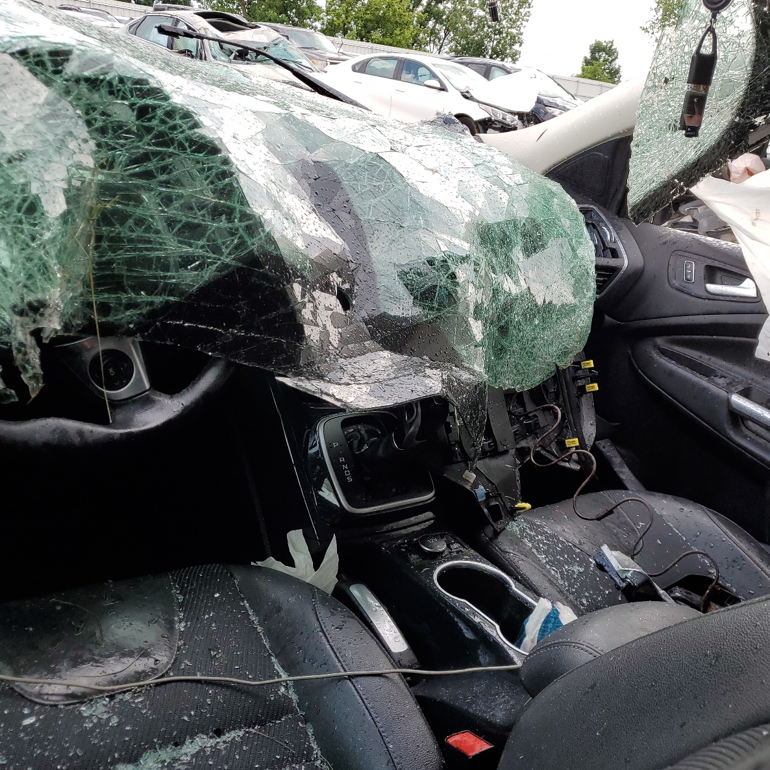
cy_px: 382
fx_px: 780
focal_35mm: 31
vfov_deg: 52.5
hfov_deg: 52.4
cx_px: 434
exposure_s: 1/667
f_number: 1.5
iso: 50
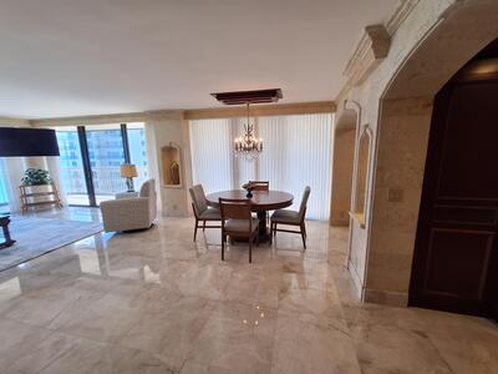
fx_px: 187
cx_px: 249
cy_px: 187
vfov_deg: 89.9
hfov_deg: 106.2
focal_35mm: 13
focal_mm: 1.74
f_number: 2.2
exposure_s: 1/120
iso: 80
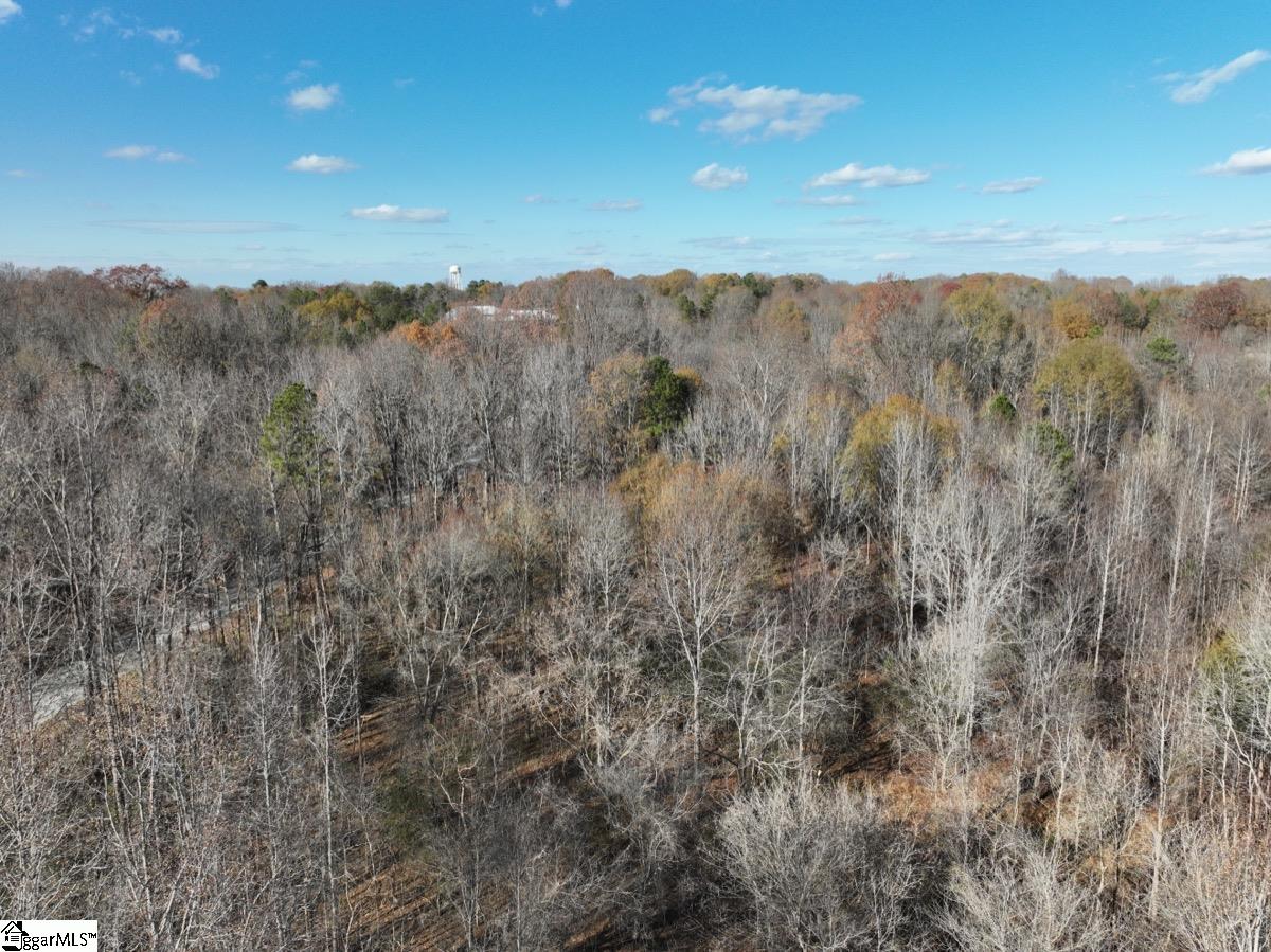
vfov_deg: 56.8
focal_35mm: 24
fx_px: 881
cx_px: 636
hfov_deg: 71.6
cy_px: 476
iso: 140
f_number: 2.8
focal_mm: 12.29
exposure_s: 1/200
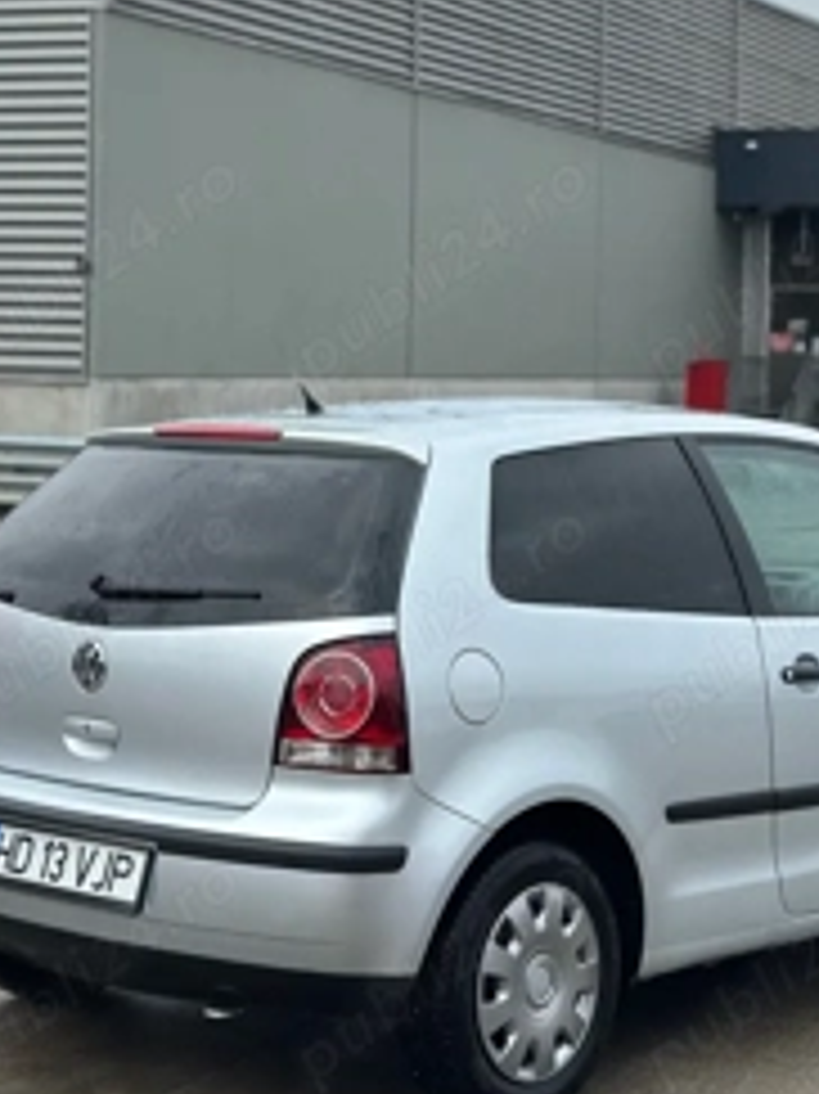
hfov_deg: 18.6
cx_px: 531
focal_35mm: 79
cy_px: 324
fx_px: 2494
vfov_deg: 24.5
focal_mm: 6.86
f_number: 1.78
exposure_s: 1/3058
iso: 80
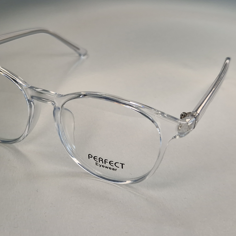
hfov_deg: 56.9
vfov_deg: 57.3
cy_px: 114
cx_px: 95
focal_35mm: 28
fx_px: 216
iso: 50
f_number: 1.8
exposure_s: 1/208
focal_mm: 5.4
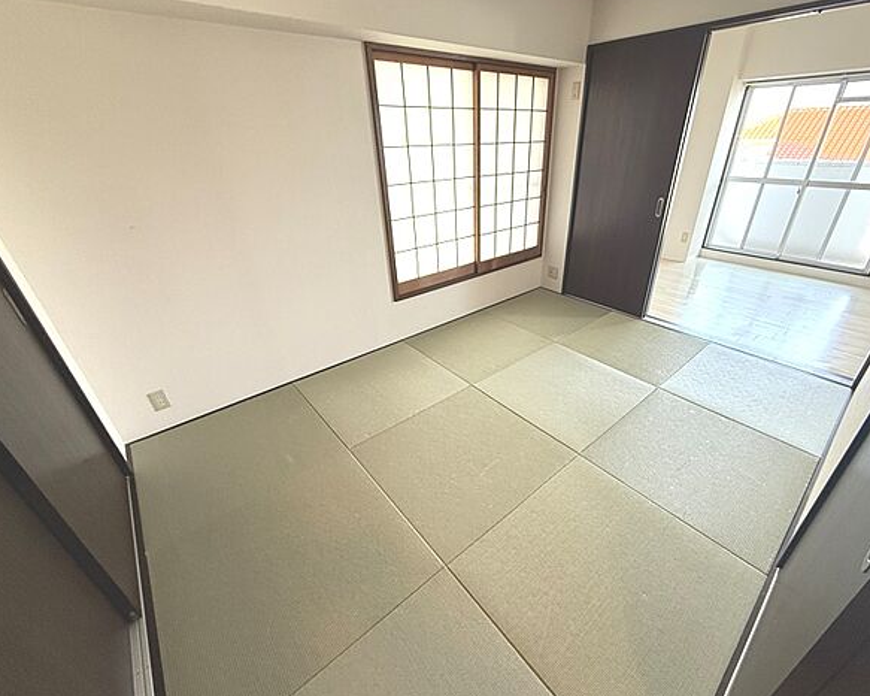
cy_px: 345
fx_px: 386
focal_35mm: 15
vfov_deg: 84.0
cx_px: 469
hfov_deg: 96.6
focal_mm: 2.22
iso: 250
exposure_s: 1/120
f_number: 2.2
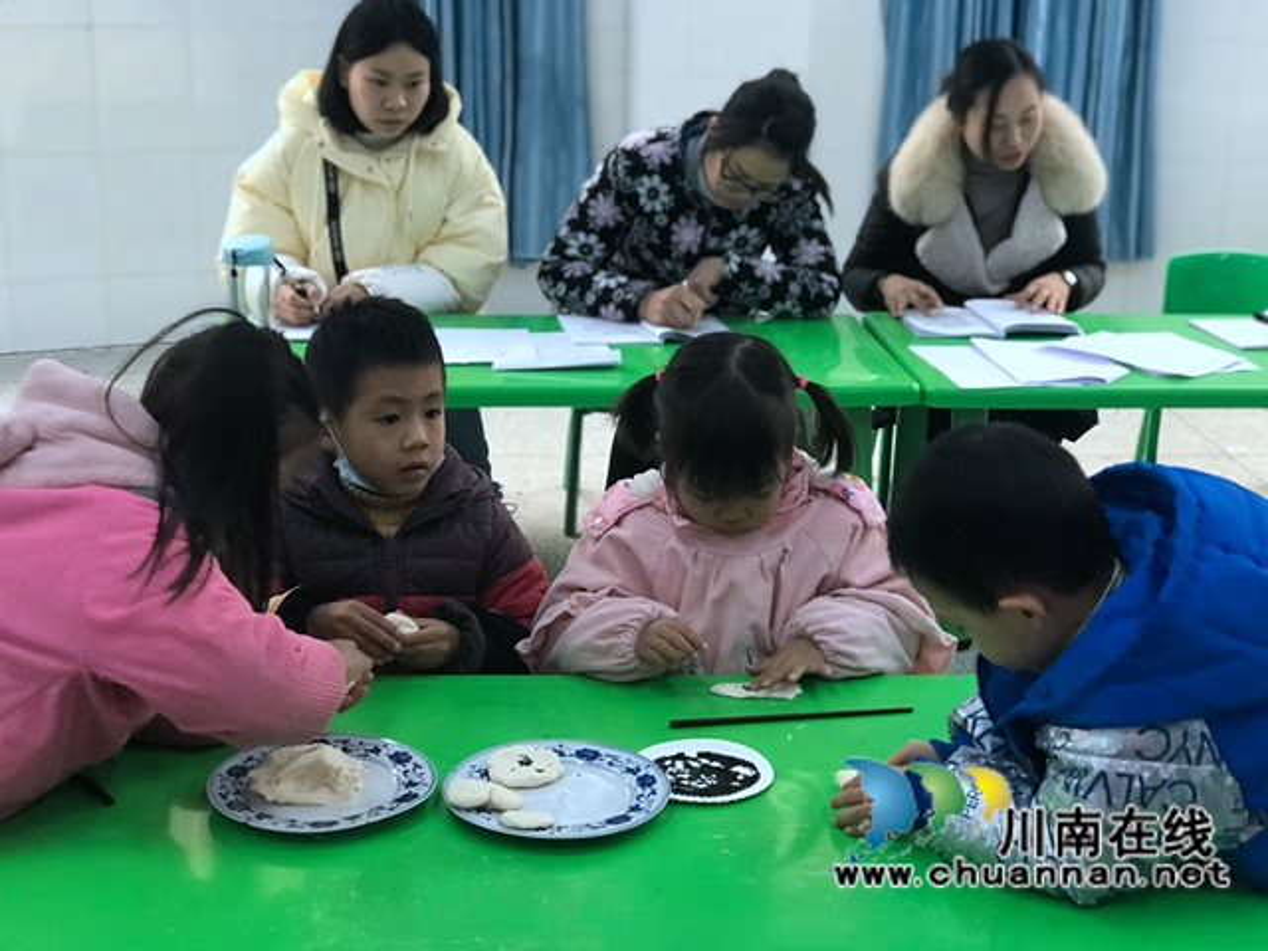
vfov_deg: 25.7
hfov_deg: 33.8
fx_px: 2088
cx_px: 634
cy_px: 476
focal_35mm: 57
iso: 320
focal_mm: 6.6
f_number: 2.8
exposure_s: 1/50
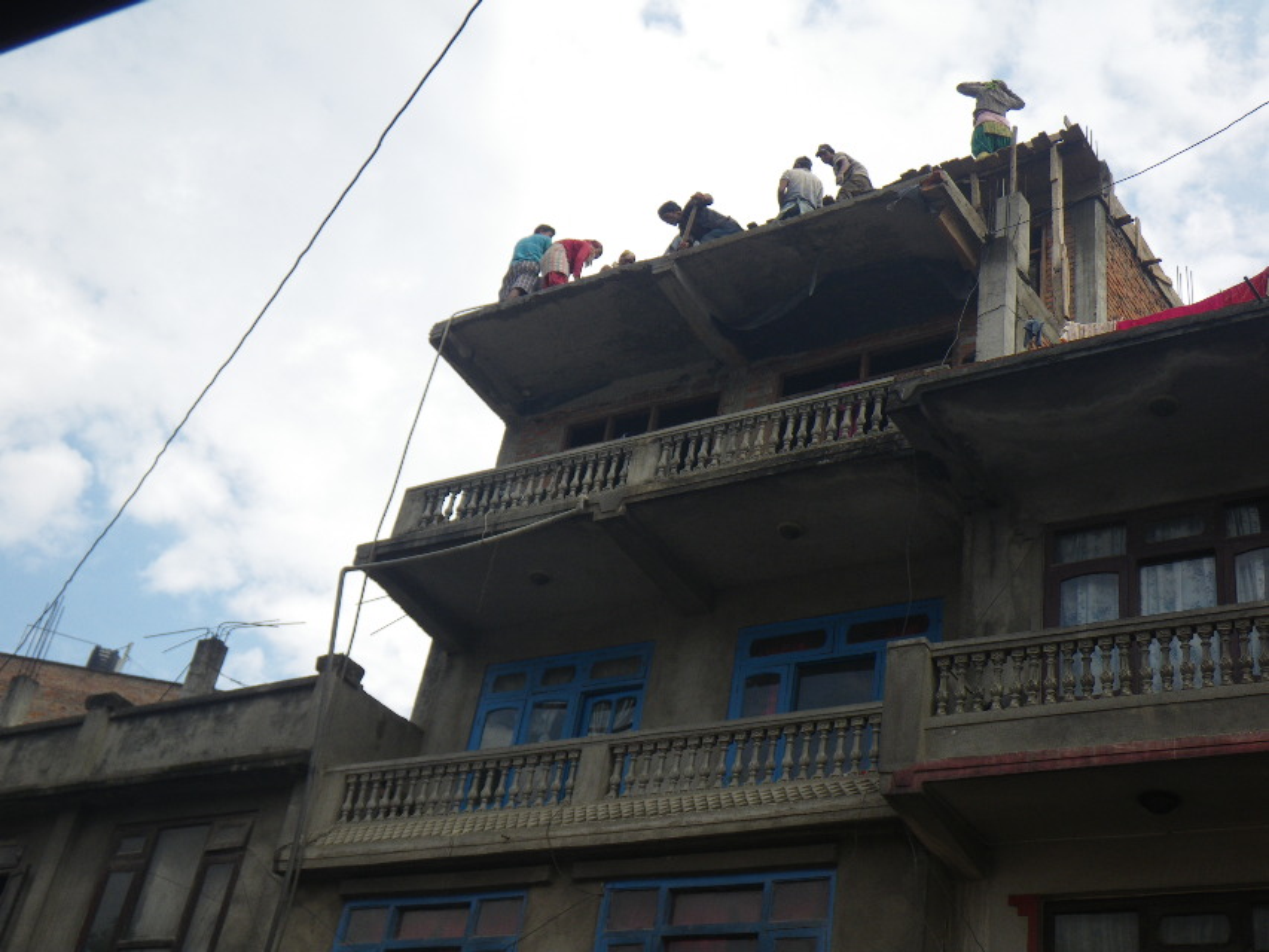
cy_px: 476
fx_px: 1540
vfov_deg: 34.4
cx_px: 634
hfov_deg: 44.8
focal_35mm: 42
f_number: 4.2
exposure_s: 1/250
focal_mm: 7.5
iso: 50
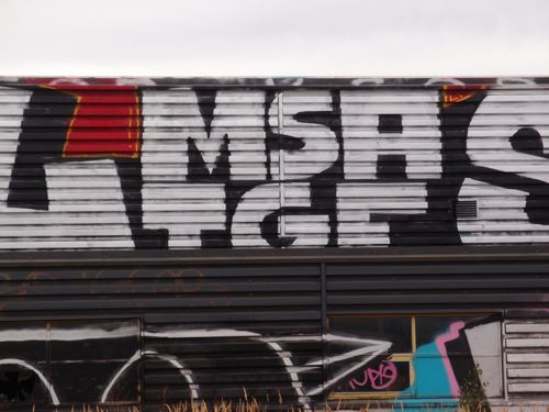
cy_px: 206
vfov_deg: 13.2
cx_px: 274
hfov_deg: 17.6
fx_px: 1776
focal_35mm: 112
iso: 100
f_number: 3.2
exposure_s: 1/320
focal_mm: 24
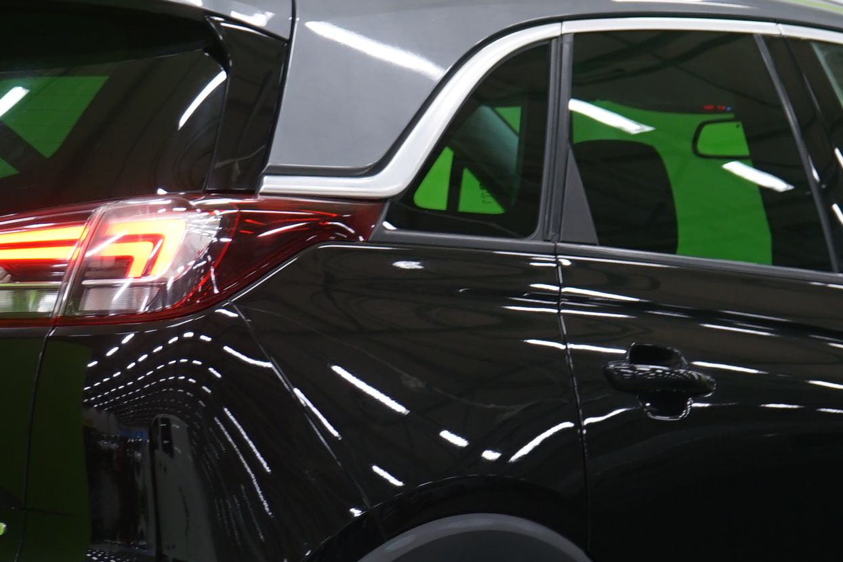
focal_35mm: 155
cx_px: 434
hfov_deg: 13.2
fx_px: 3630
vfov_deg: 8.8
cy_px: 402
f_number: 4.5
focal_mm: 49
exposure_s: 1/8
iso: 400
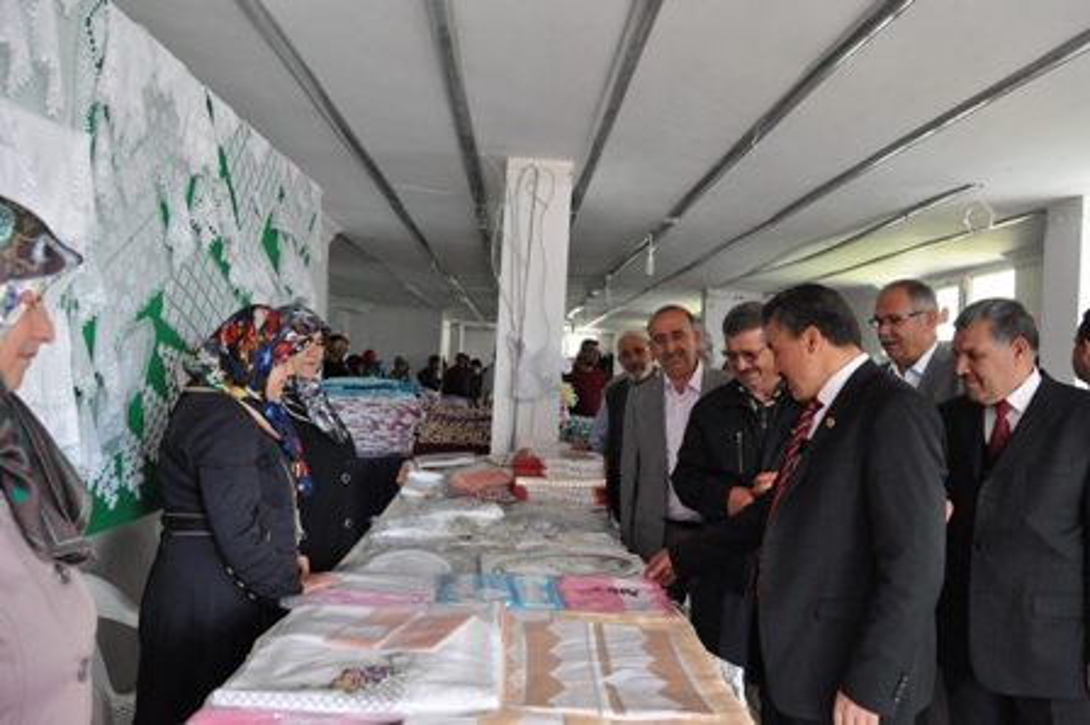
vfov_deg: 47.9
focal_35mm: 27
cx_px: 545
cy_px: 362
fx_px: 817
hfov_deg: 67.4
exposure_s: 1/160
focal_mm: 18
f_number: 6.3
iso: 2500
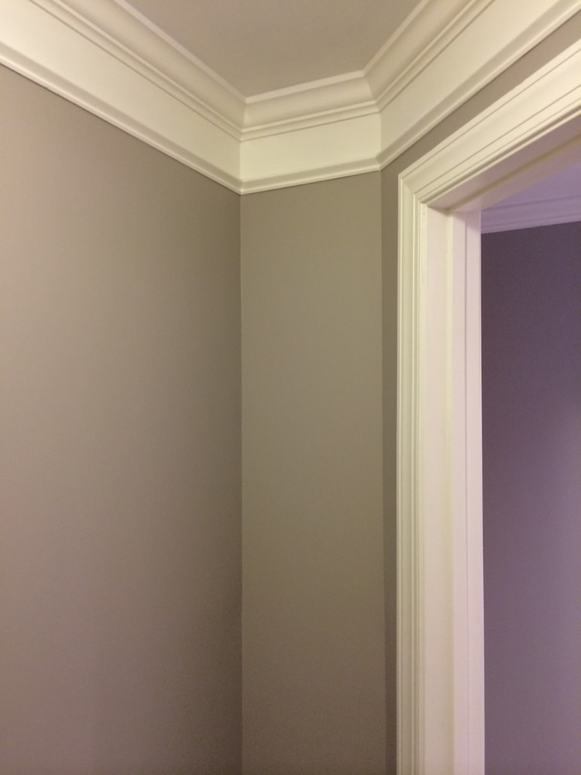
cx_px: 290
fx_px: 671
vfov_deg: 60.0
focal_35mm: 30
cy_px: 388
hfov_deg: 46.8
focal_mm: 4.12
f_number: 2.2
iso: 100
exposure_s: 1/30
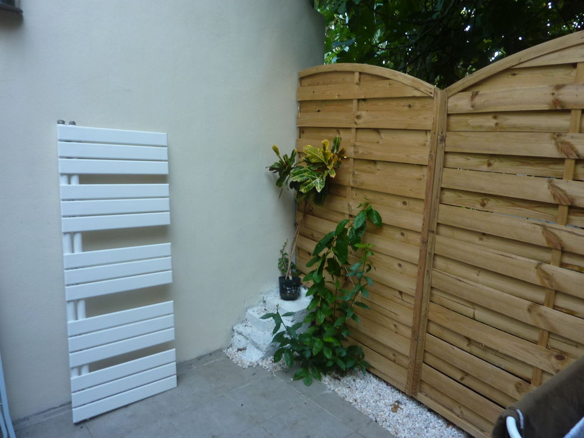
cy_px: 219
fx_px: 422
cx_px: 292
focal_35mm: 25
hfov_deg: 69.4
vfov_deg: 54.9
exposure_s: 1/30
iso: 125
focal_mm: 4.1
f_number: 3.3
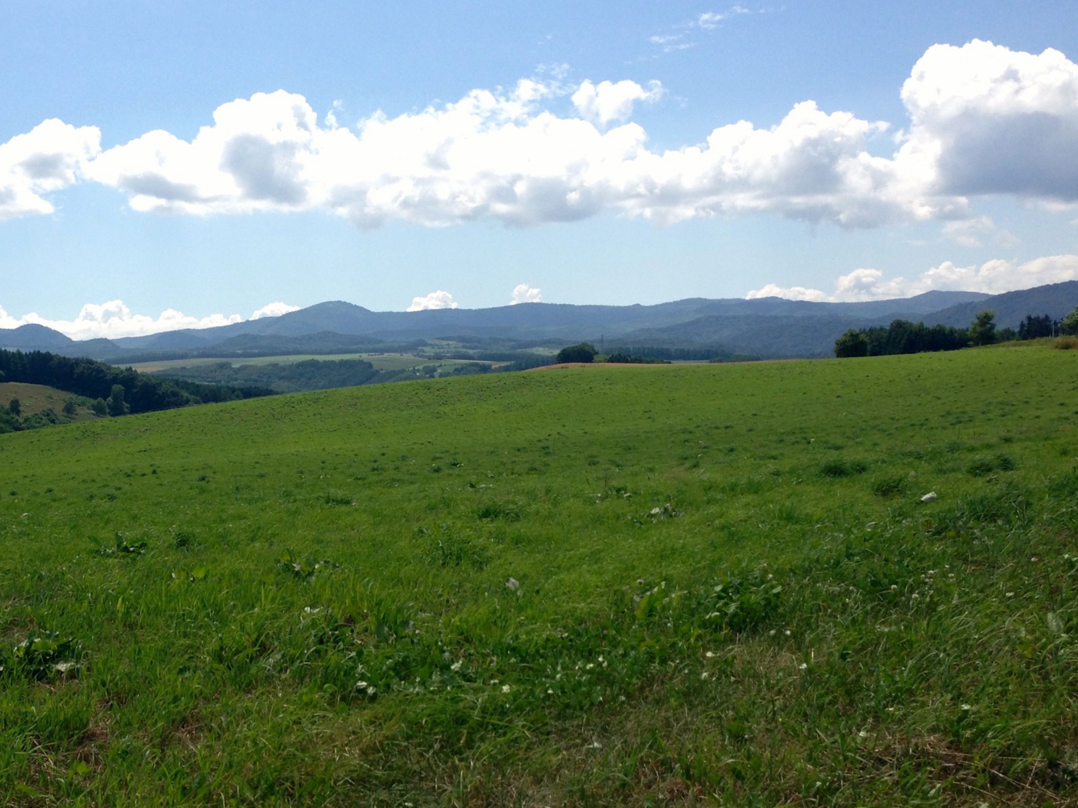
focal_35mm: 49
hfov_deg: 38.1
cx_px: 299
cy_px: 486
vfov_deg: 29.6
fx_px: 1526
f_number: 2.4
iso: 50
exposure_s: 1/1808
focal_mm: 4.13
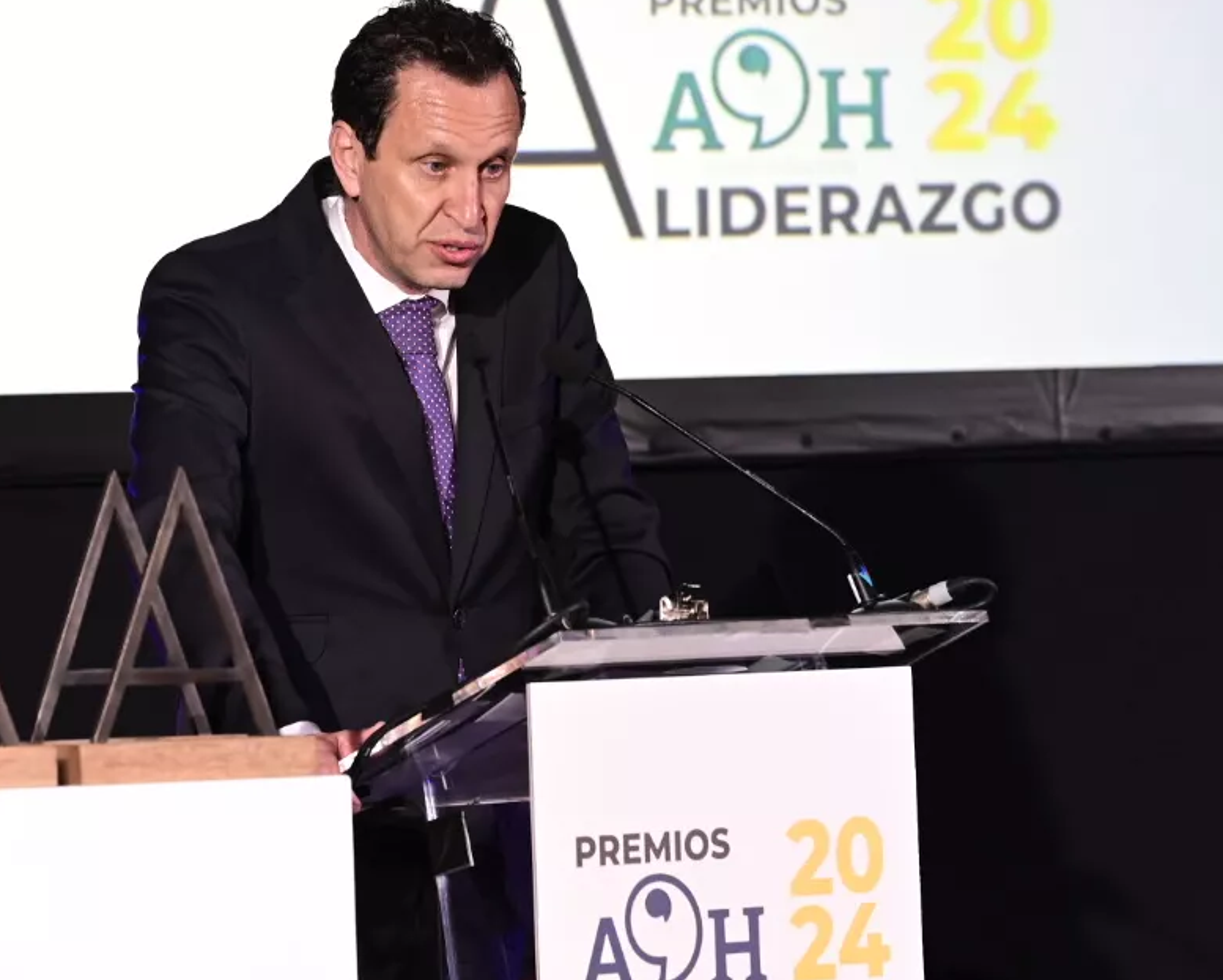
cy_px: 254
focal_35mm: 264
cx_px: 266
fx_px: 9558
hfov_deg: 7.3
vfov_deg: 5.9
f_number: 4
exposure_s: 1/400
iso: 3200
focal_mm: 135
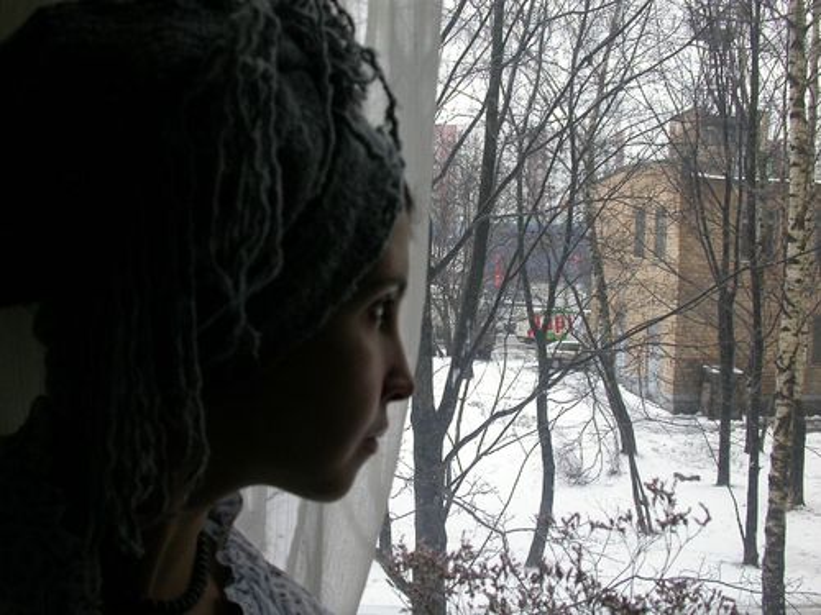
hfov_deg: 49.0
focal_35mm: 38
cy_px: 308
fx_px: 901
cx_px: 410
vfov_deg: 37.7
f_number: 3.3
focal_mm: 7.85
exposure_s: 1/48.9
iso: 100
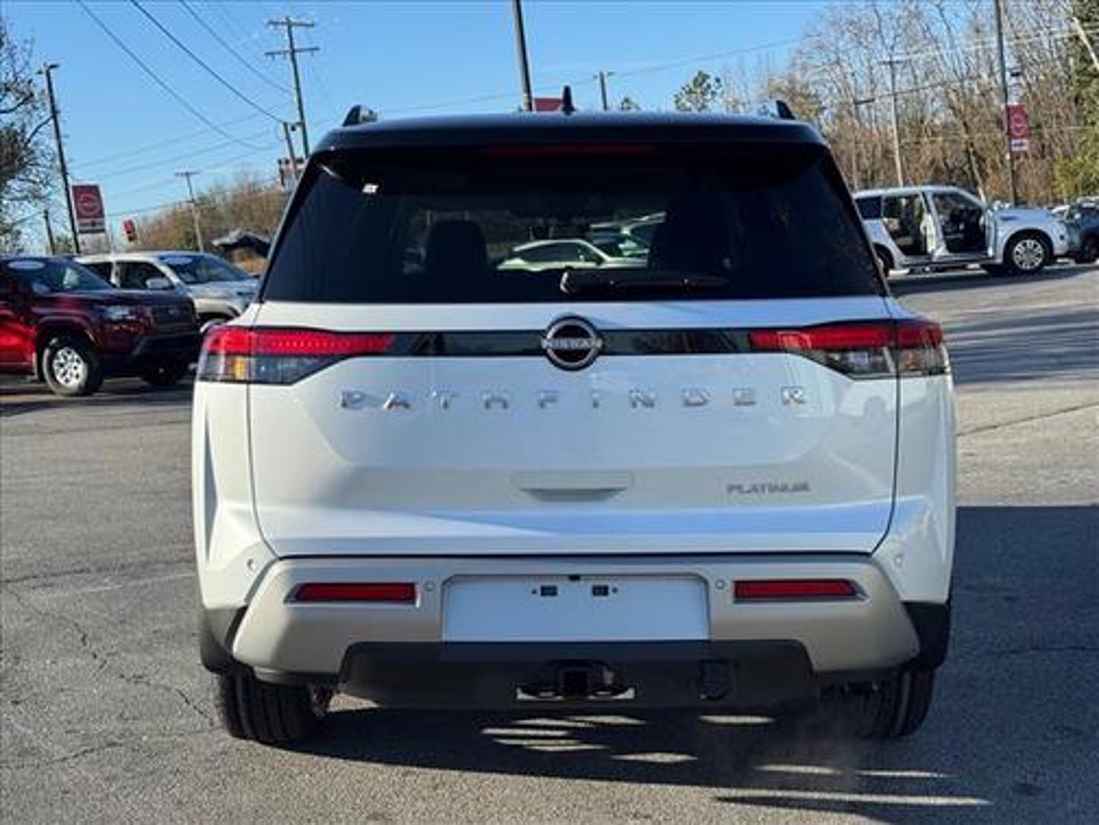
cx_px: 550
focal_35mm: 48
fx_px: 1524
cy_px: 412
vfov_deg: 30.3
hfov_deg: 39.7
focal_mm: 6.76
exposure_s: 1/2110
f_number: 1.78
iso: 64
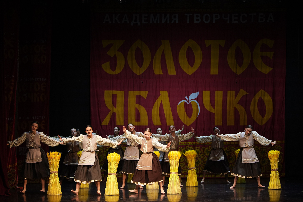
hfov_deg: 21.5
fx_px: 800
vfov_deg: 14.4
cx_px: 152
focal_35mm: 95
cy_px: 101
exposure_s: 1/400
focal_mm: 95
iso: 1250
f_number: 2.8
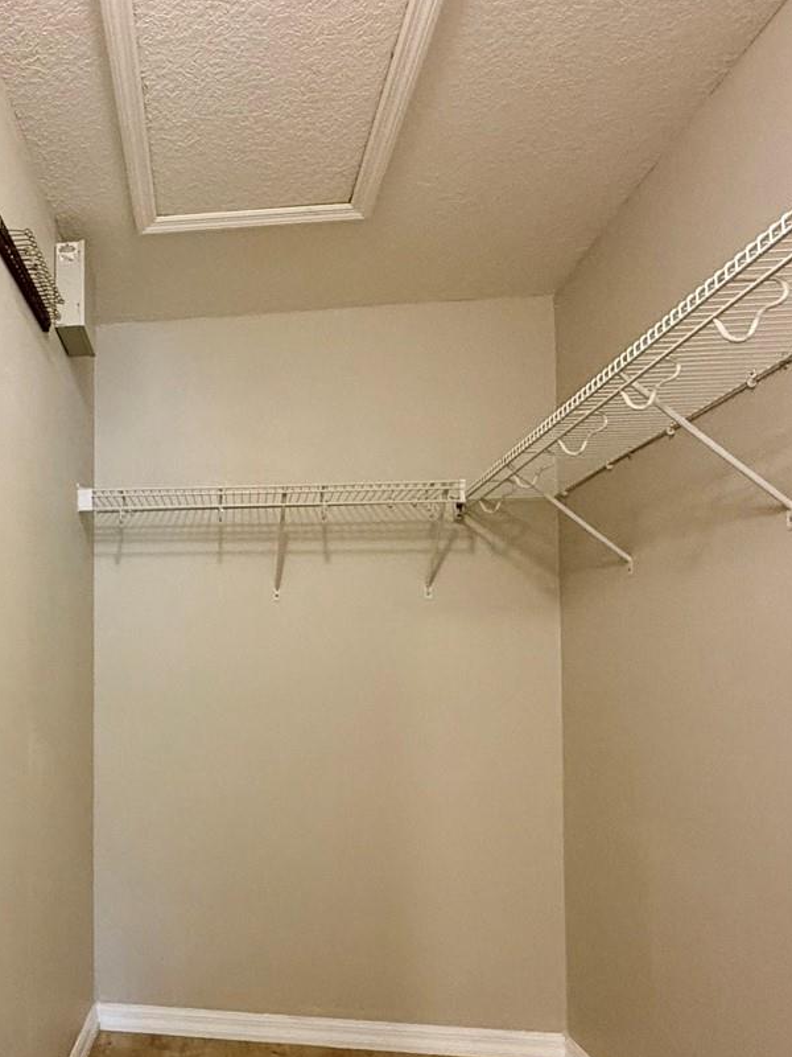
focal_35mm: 28
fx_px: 854
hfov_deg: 45.7
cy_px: 659
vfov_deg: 62.6
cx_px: 100
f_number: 2.2
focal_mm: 2.22
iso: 500
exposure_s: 1/60
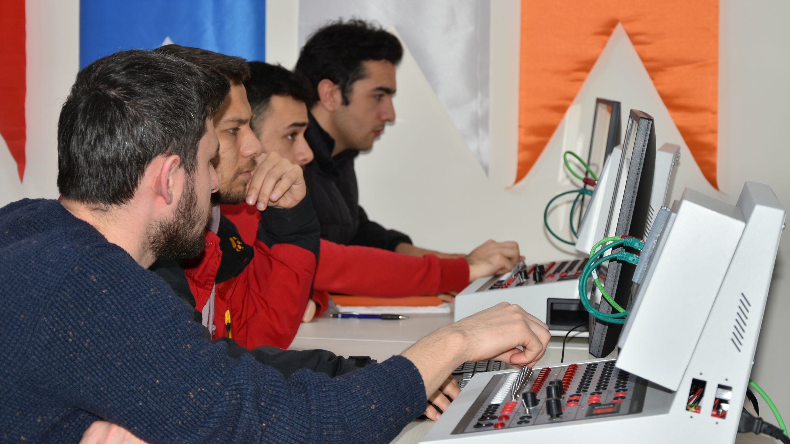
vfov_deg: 13.1
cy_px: 195
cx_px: 395
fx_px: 1927
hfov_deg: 23.2
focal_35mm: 92
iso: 200
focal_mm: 58
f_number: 5
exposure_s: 1/60
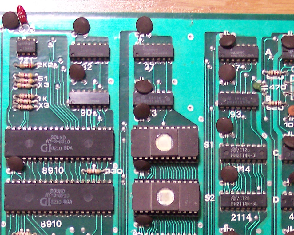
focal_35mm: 100
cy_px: 281
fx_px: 870
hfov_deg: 19.1
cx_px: 181
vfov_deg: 14.9
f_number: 2.8
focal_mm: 8
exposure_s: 1/20
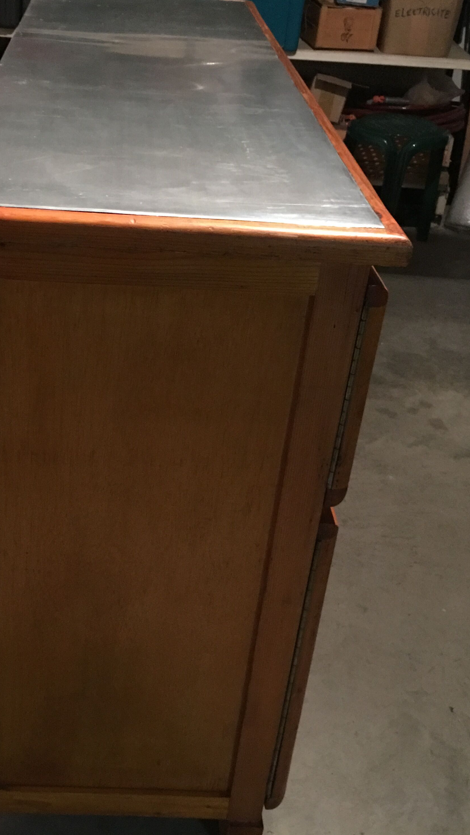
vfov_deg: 47.4
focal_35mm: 43
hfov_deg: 27.5
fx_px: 953
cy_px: 411
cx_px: 142
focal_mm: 4.15
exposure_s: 1/8
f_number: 2.2
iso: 160
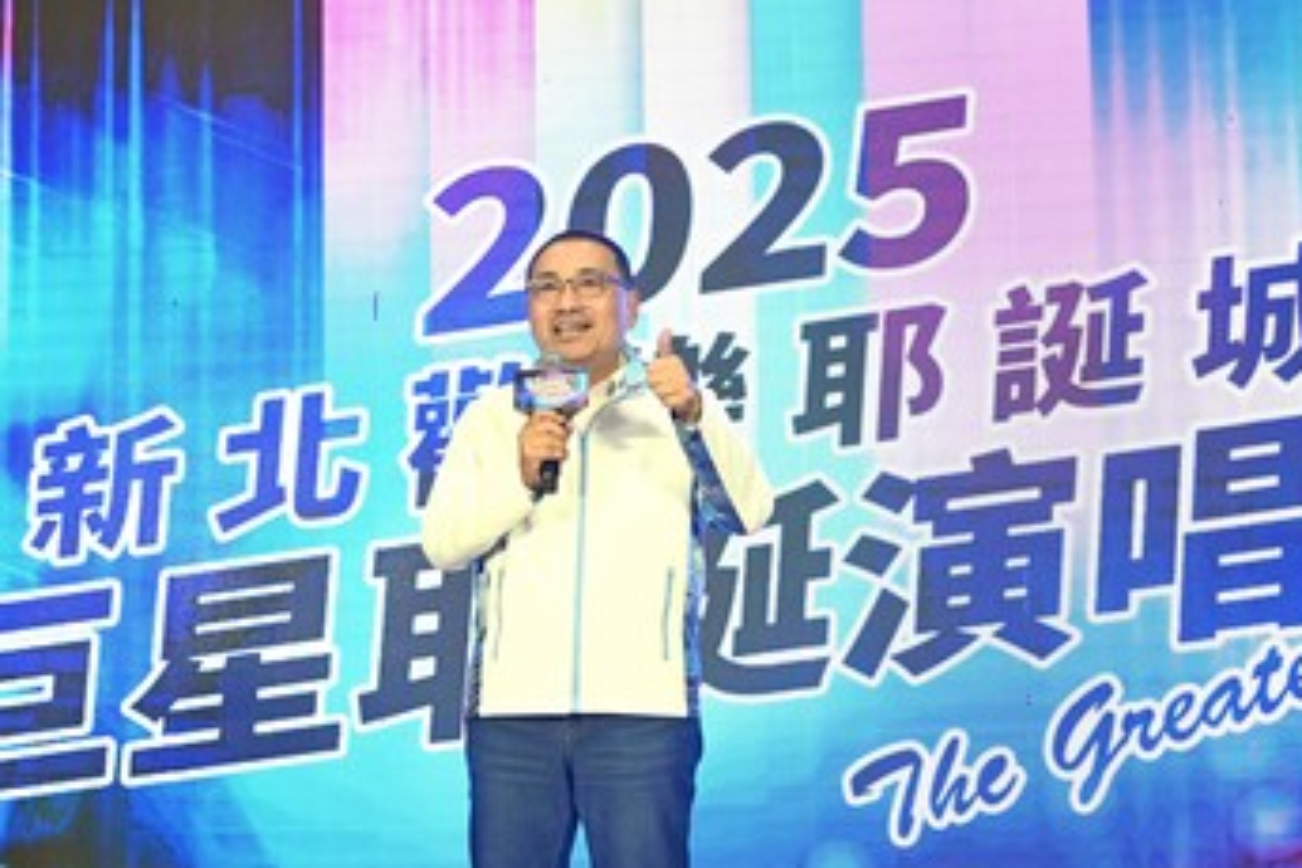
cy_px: 432
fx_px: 3146
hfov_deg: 23.4
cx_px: 574
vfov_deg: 15.7
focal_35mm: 87
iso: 1250
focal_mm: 75
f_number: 5.6
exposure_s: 1/125
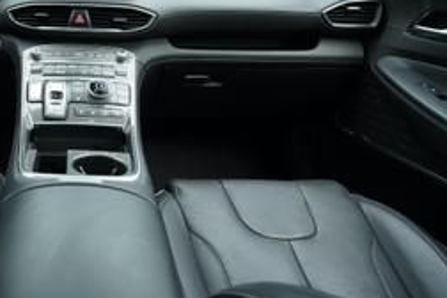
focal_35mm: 32
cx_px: 59
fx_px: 397
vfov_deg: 39.0
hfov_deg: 52.7
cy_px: 46
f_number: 6.3
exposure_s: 1/125
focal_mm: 16
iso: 640
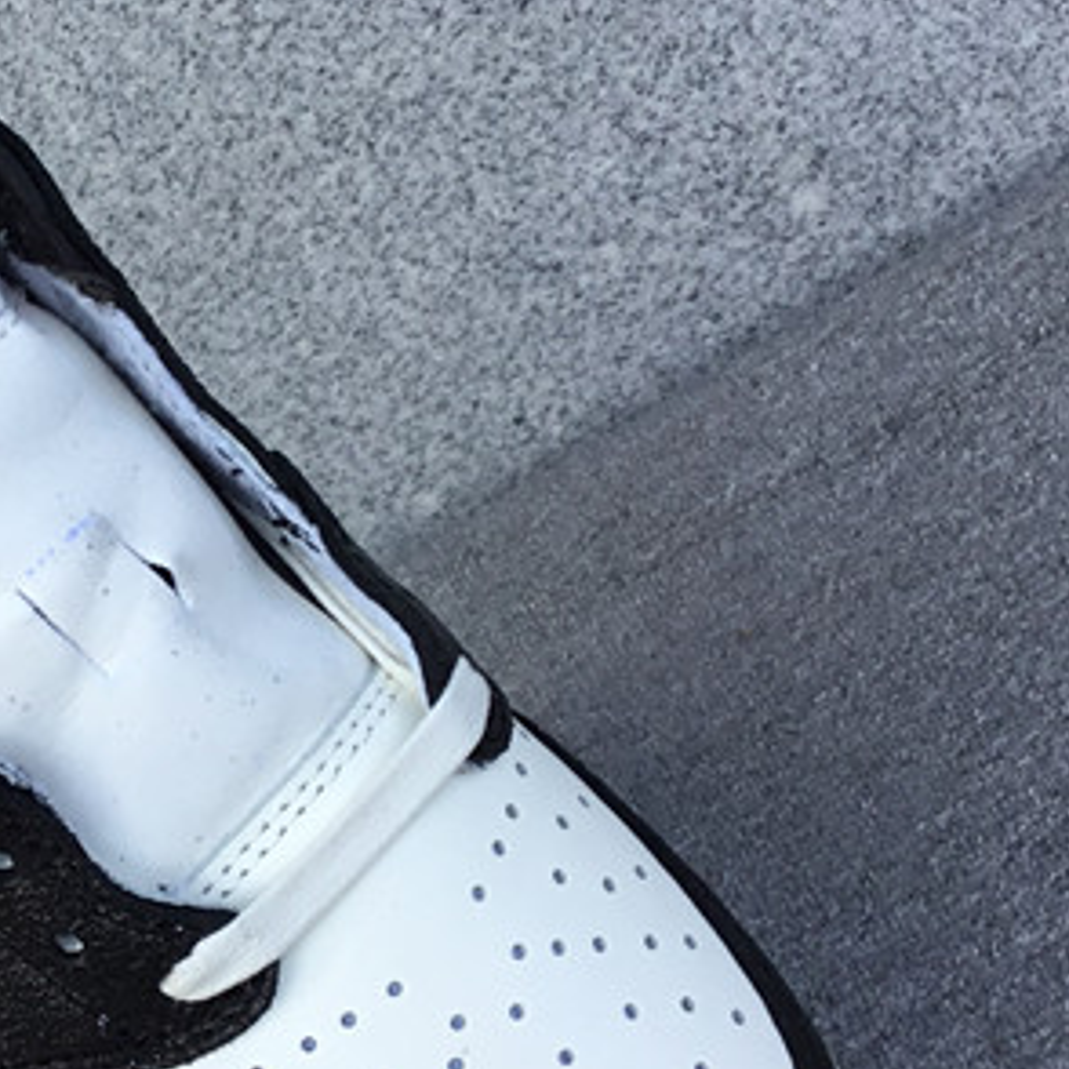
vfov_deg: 20.6
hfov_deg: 20.1
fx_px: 2935
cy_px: 605
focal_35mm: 84
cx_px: 62
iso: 25
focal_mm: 3.3
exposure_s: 1/133
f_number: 2.4
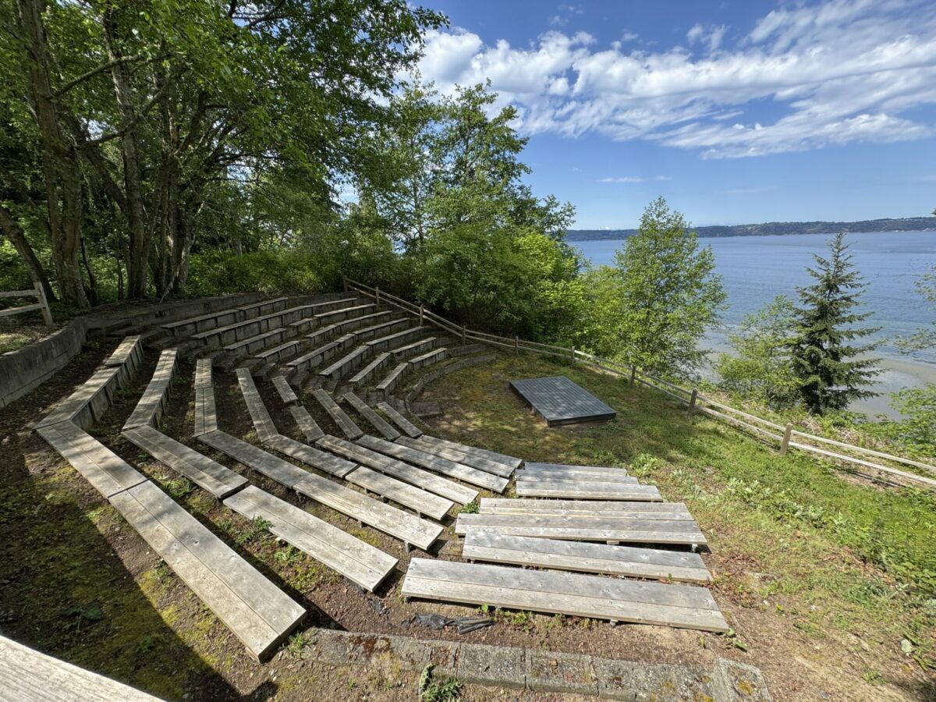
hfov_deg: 102.1
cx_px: 468
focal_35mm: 14
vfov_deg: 85.7
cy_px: 351
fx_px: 379
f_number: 2.2
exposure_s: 1/636
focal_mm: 2.22
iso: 40
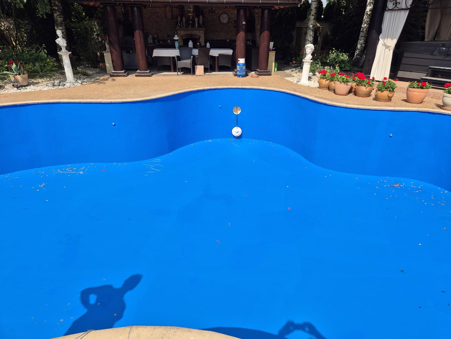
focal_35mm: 23
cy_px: 170
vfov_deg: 58.9
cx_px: 226
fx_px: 300
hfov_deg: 73.9
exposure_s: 1/1960
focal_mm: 5.4
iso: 25
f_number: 1.8
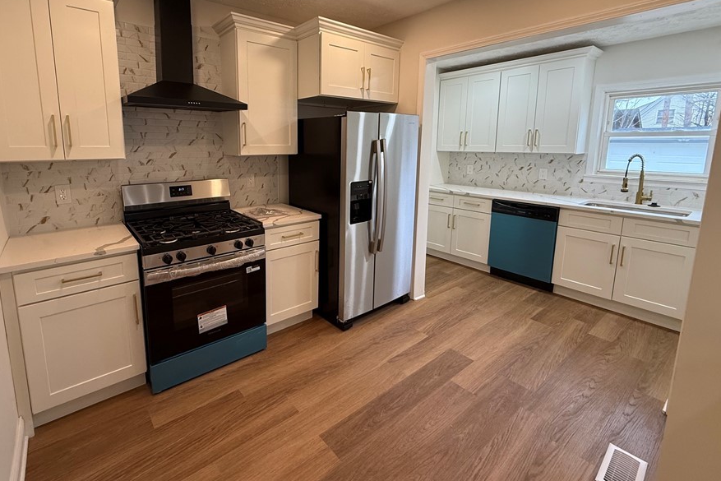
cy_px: 192
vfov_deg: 69.7
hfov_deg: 92.8
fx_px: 341
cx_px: 314
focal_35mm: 17
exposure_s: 1/120
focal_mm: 2.22
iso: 200
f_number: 2.2
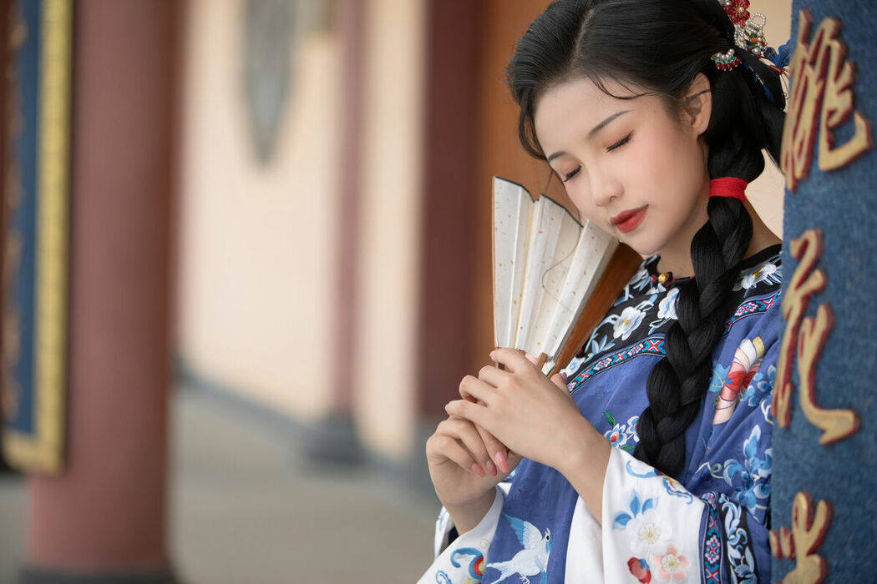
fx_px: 2533
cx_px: 438
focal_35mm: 104
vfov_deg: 13.2
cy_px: 292
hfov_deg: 19.6
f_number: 2.8
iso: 160
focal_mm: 105
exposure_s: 1/1250
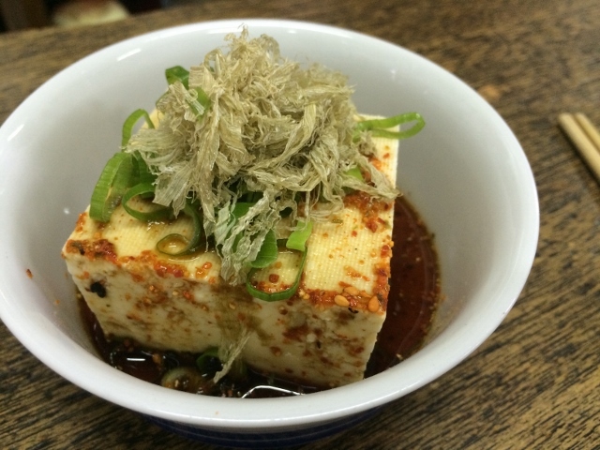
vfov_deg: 48.2
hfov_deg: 61.7
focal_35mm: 29
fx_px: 503
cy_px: 225
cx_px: 300
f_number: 2.2
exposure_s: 1/30
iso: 200
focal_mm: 4.15
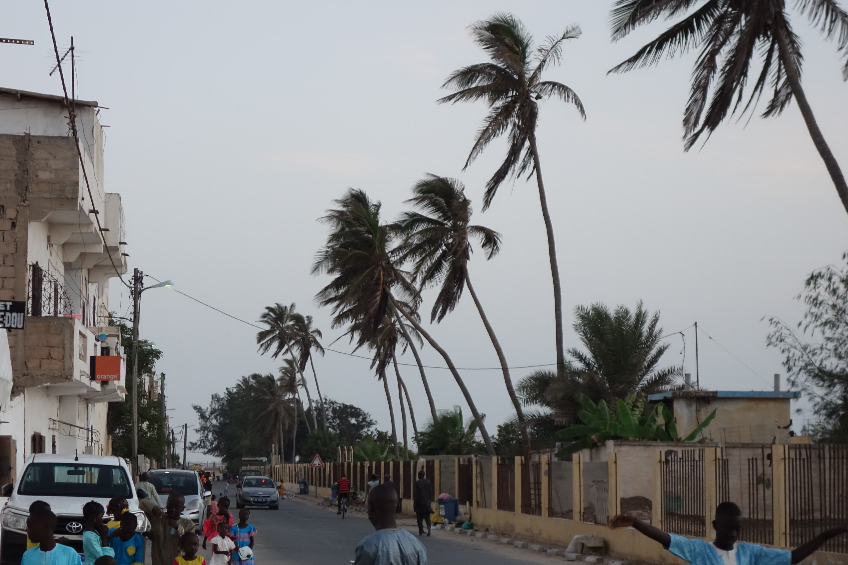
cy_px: 403
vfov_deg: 16.0
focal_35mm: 85
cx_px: 298
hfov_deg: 23.8
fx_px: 2002
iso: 800
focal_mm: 21.53
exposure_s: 1/125
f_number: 3.5
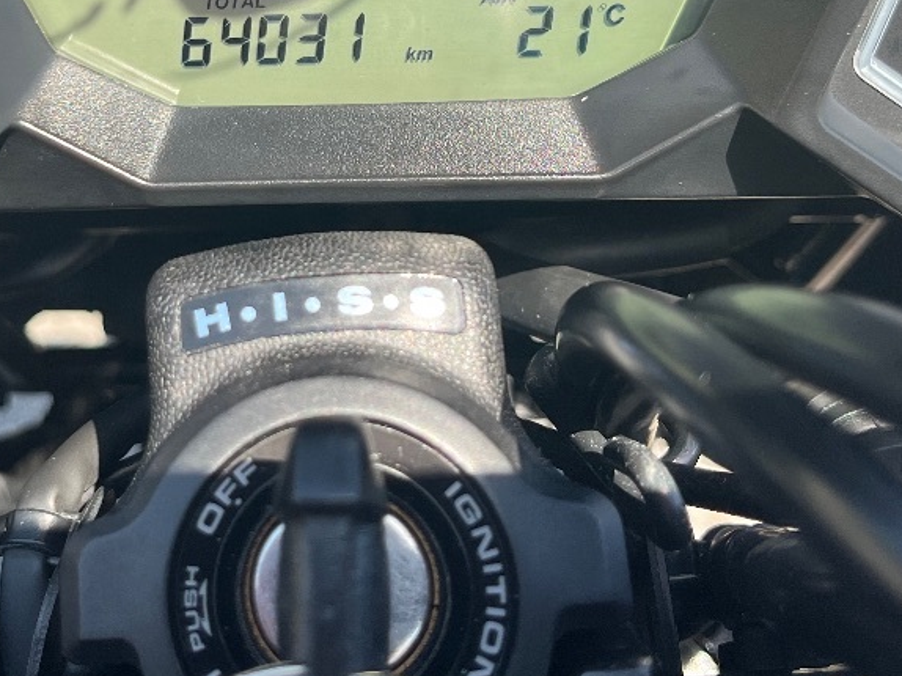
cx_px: 259
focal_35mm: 58
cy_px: 71
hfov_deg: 32.8
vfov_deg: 24.5
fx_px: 1511
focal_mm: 5.1
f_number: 1.6
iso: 64
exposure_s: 1/751
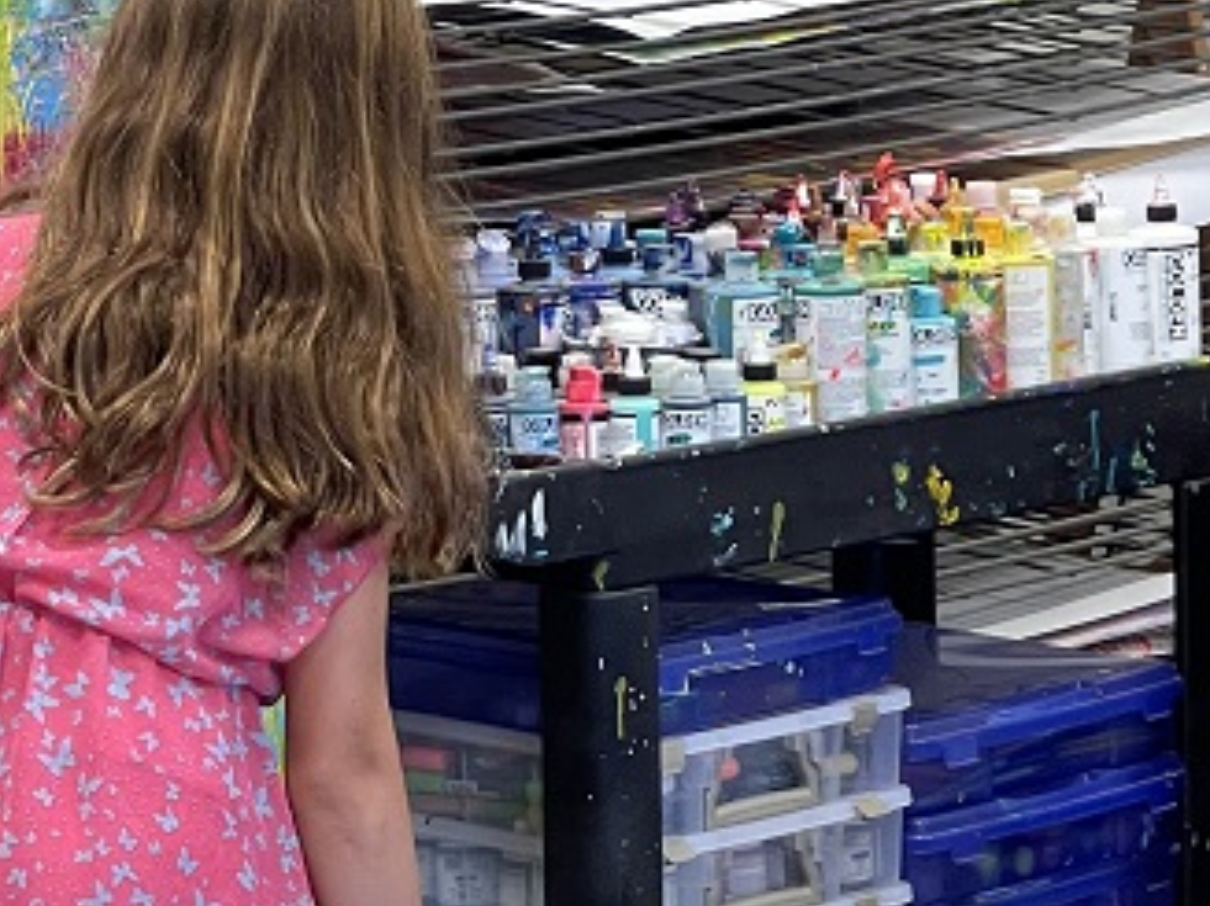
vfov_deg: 7.6
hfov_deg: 10.1
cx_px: 633
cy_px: 214
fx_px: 6849
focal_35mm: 196
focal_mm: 7.5
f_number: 2.2
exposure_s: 1/120
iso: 160
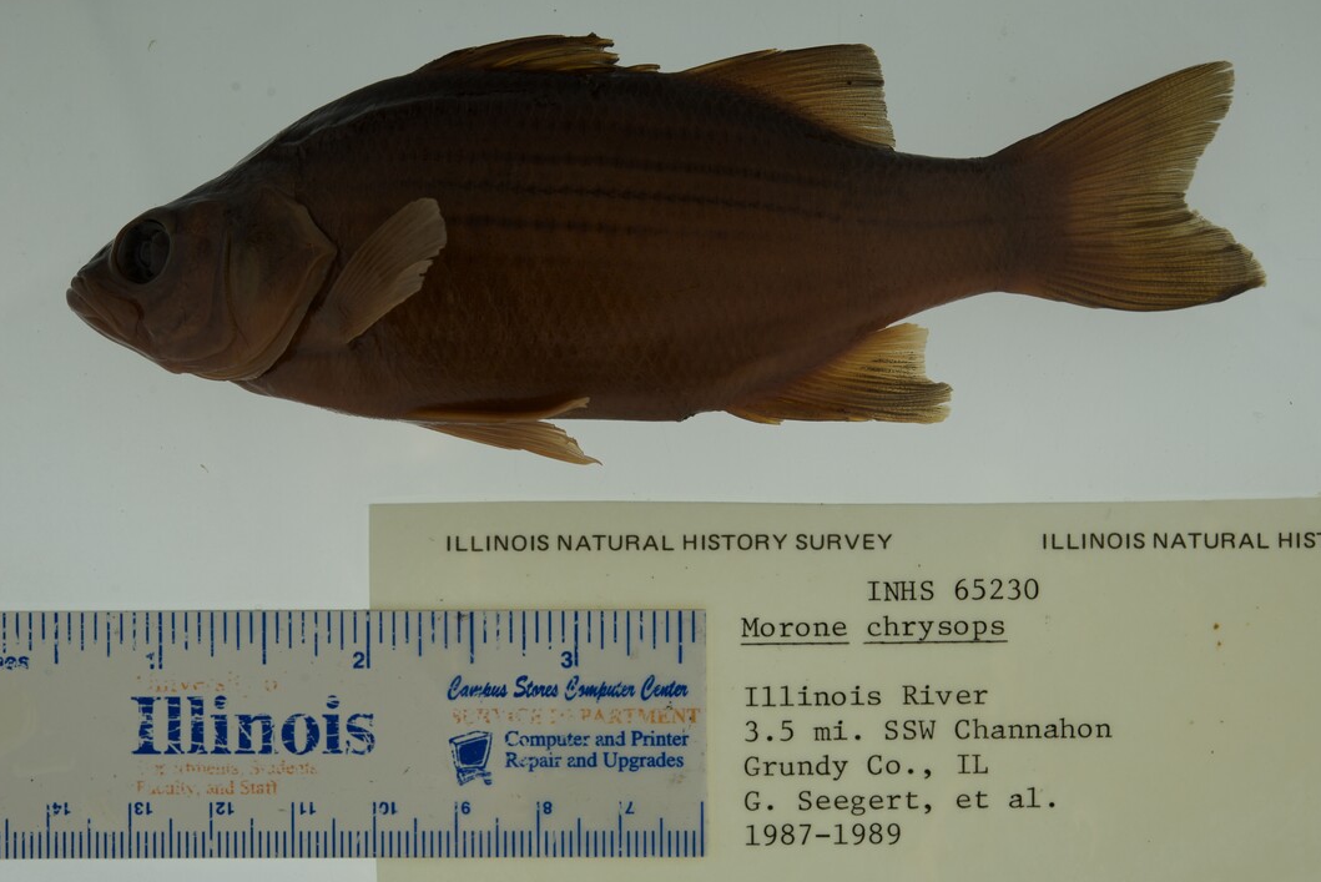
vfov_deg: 20.0
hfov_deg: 29.6
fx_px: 2496
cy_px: 483
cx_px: 676
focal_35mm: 68
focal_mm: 60
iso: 100
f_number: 10
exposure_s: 1/160
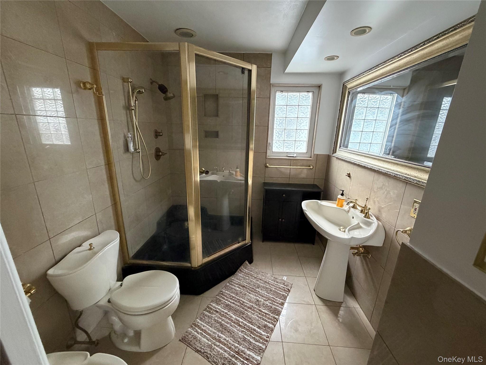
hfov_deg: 102.1
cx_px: 243
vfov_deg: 85.7
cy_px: 182
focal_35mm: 14
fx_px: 197
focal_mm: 2.22
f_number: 2.2
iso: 500
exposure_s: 1/60
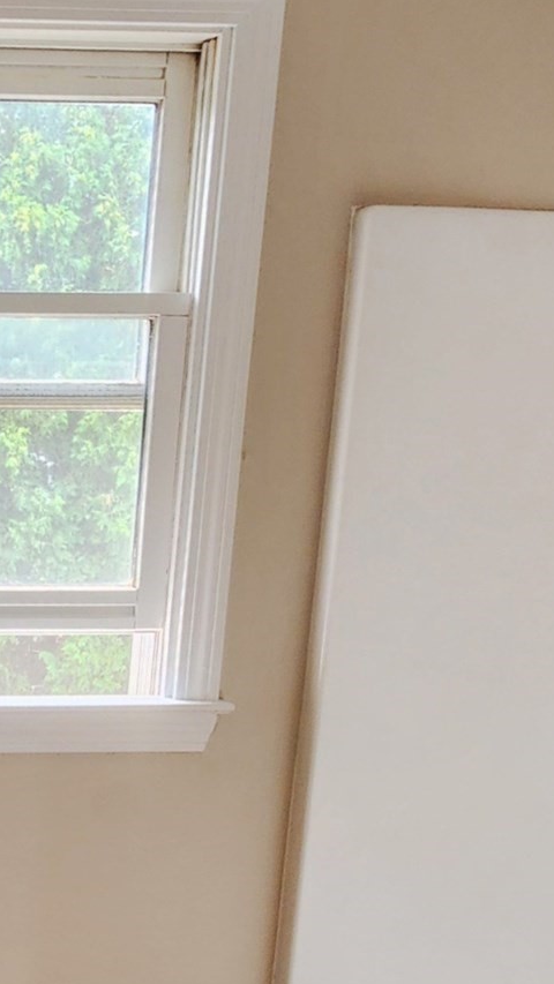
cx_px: -298
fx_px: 888
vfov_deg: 55.8
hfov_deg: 25.3
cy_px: 713
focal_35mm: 34
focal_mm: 2.2
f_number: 2.2
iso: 64
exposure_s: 1/60
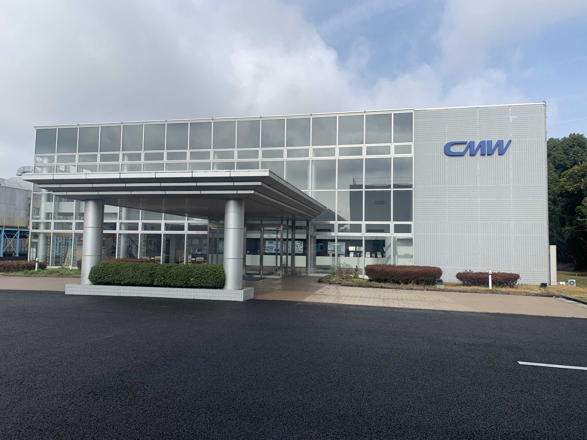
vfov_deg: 53.1
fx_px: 441
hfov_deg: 67.3
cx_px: 294
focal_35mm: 26
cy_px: 220
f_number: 1.8
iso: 25
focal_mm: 4.25
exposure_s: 1/2208
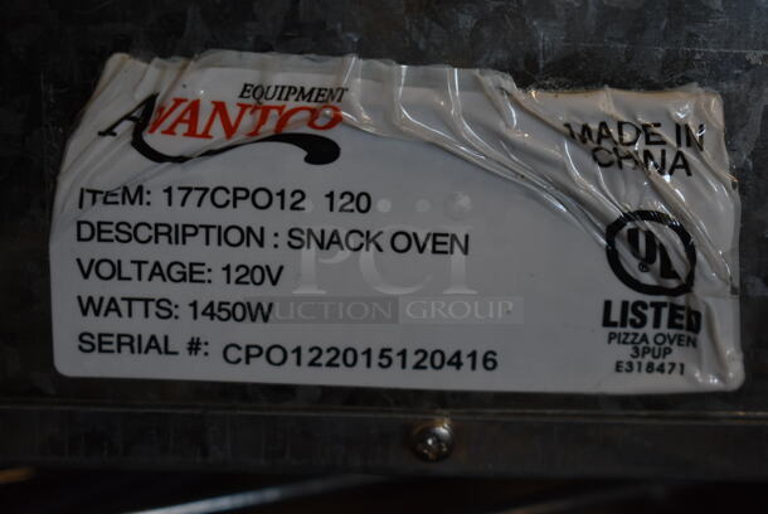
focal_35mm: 72
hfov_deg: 28.0
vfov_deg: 19.0
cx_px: 384
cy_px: 257
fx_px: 1537
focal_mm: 48
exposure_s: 1/80
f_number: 5.3
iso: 500
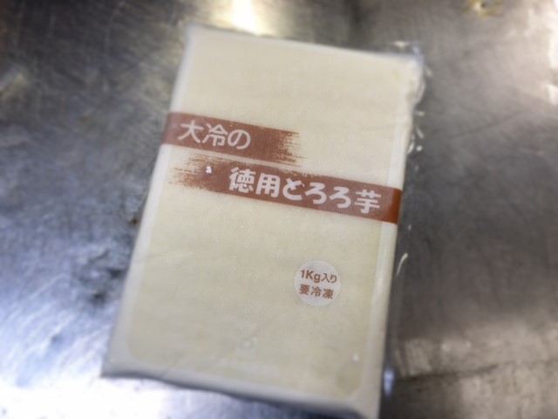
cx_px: 279
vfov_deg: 48.2
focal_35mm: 29
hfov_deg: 61.7
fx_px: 467
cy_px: 210
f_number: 2.2
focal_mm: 4.15
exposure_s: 1/40
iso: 25
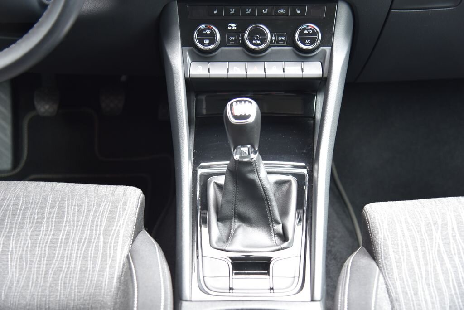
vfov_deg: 27.0
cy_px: 155
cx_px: 232
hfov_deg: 39.6
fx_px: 645
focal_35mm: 50
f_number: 4
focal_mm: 50
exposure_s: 1/13
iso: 500
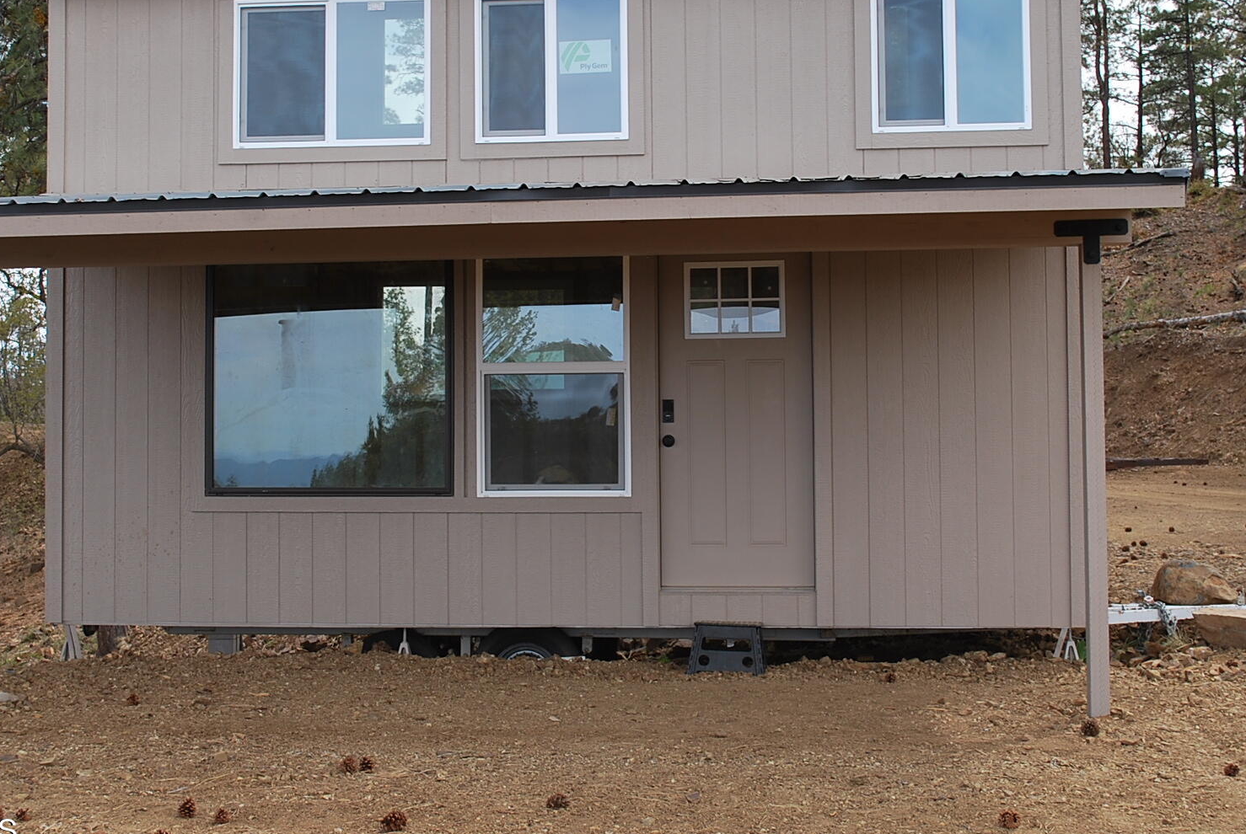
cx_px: 579
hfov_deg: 36.2
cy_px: 334
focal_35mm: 55
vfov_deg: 24.7
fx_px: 1906
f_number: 6.3
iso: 100
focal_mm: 28
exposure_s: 1/160
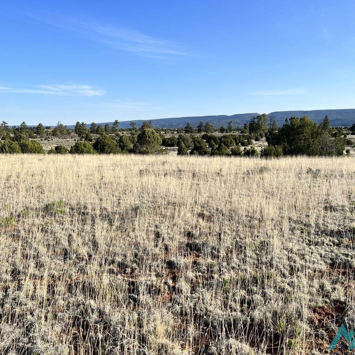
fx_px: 360
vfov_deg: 52.5
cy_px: 177
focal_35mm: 31
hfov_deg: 52.3
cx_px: 209
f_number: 1.5
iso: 50
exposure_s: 1/2994
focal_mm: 5.7
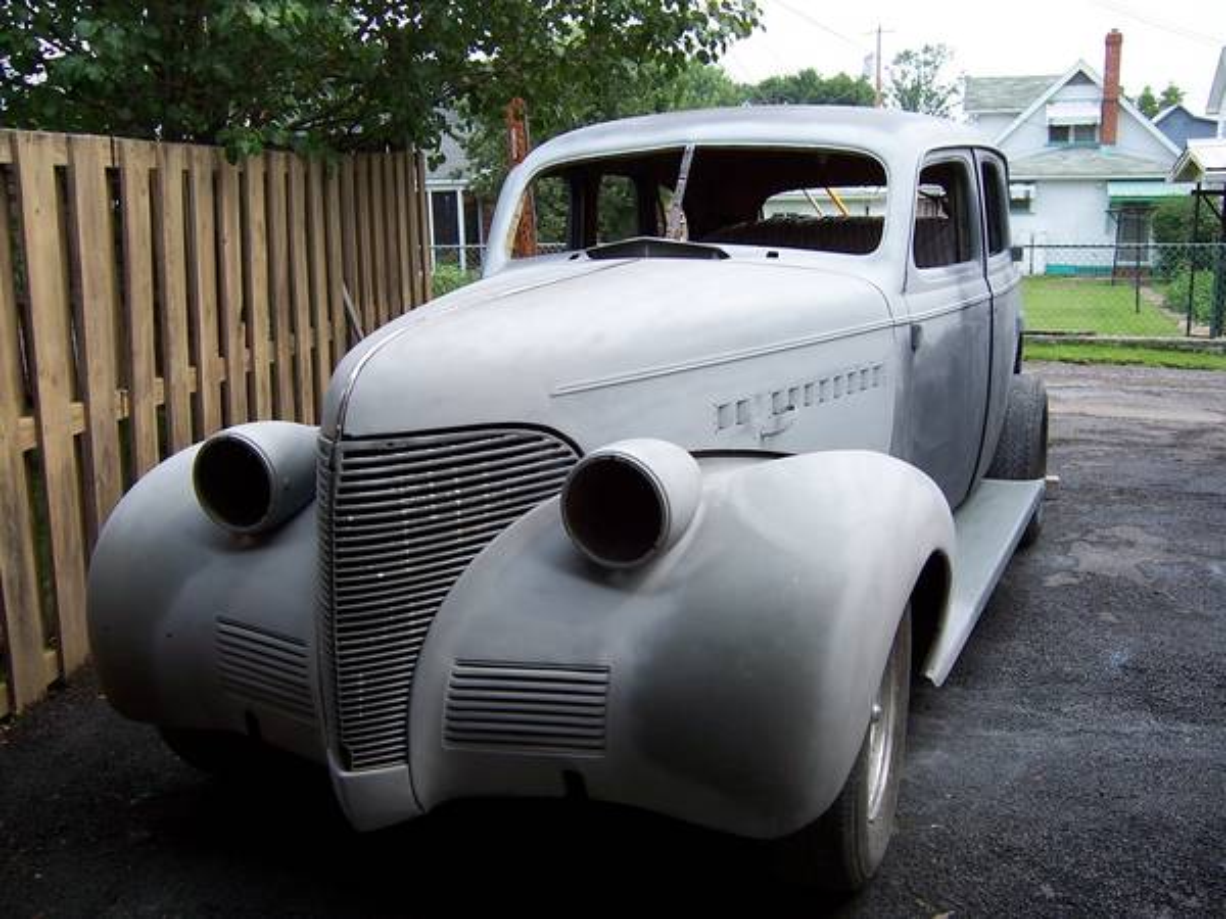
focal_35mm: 33
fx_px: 1169
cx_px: 613
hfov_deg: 55.4
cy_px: 460
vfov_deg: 42.9
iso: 80
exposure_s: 1/350
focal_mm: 5.5
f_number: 3.4
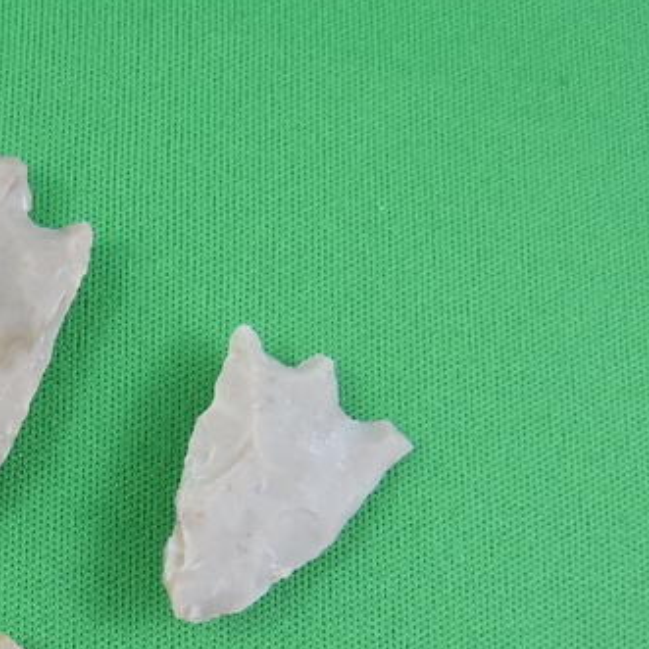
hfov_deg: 25.4
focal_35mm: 62
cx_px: -93
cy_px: 529
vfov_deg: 27.1
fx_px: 1315
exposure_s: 1/125
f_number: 3.5
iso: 560
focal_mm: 5.4
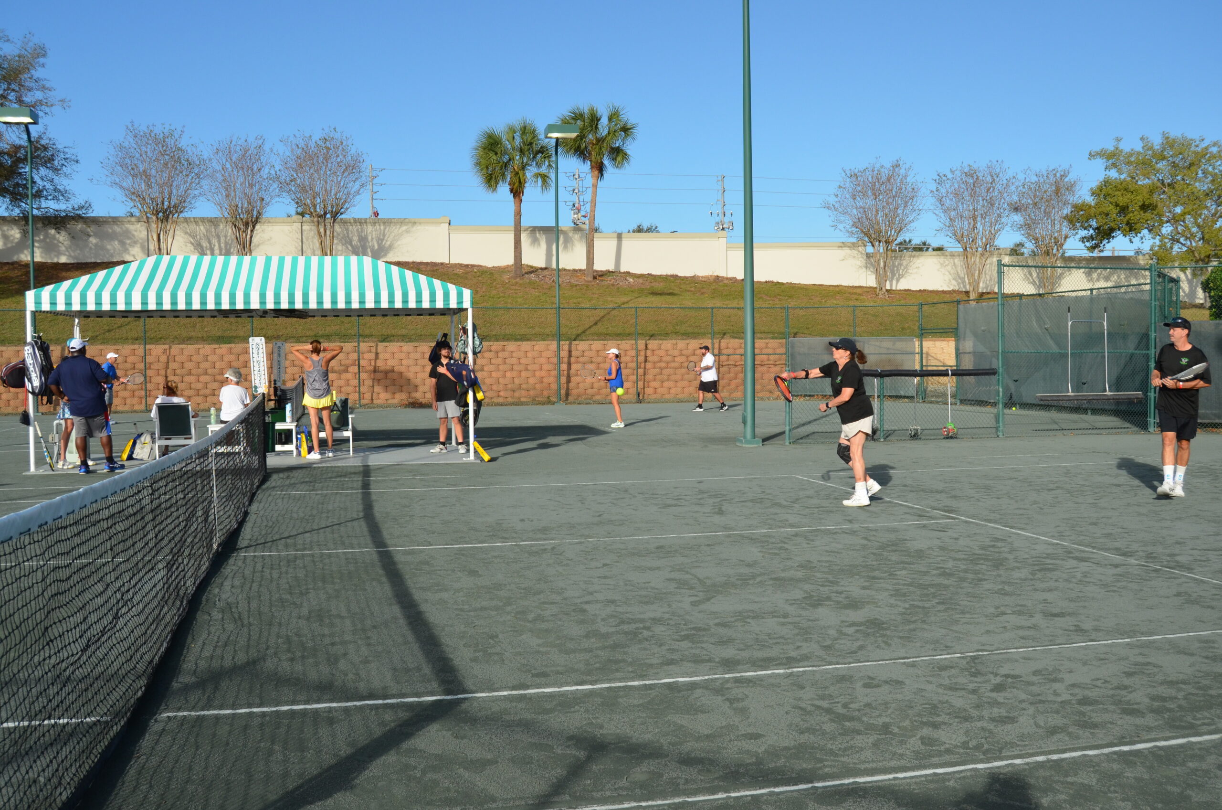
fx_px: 1118
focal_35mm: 33
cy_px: 405
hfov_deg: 57.3
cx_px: 611
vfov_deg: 39.8
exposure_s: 1/1600
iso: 400
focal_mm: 22
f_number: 6.3
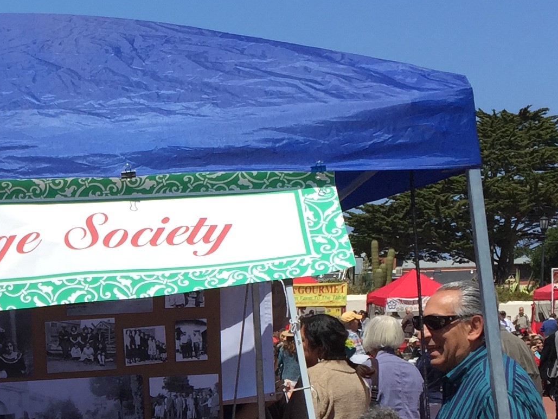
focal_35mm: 92
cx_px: -33
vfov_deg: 15.6
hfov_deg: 20.5
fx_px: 1483
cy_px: 468
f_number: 2.2
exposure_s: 1/2825
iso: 32
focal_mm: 4.15
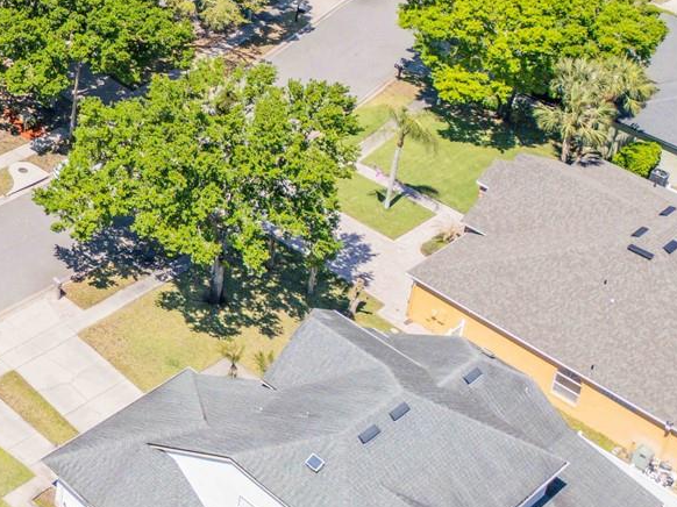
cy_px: -91
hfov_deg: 25.1
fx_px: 1290
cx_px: -220
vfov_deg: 20.8
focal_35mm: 66
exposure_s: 1/2500
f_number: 1.7
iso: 130
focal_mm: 6.72
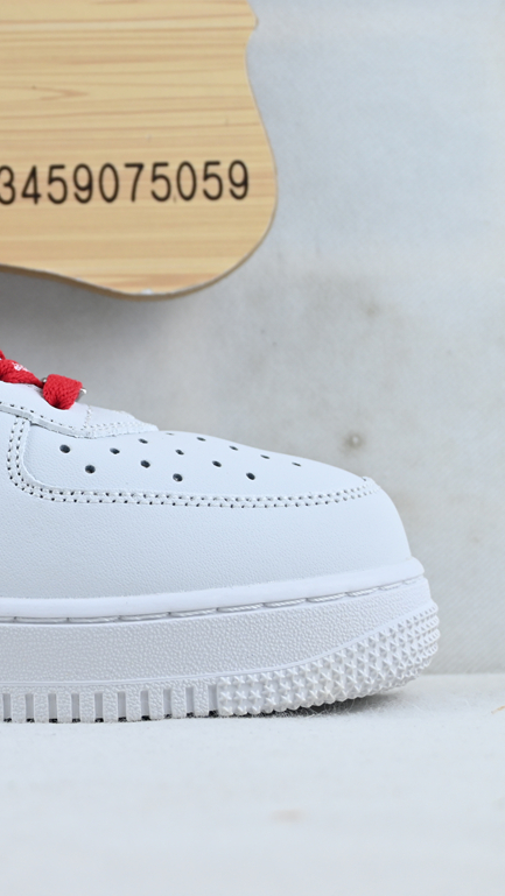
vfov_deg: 24.8
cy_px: 451
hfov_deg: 13.5
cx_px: -177
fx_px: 2041
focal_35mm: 86
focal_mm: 35
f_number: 5.3
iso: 100
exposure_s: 1/50
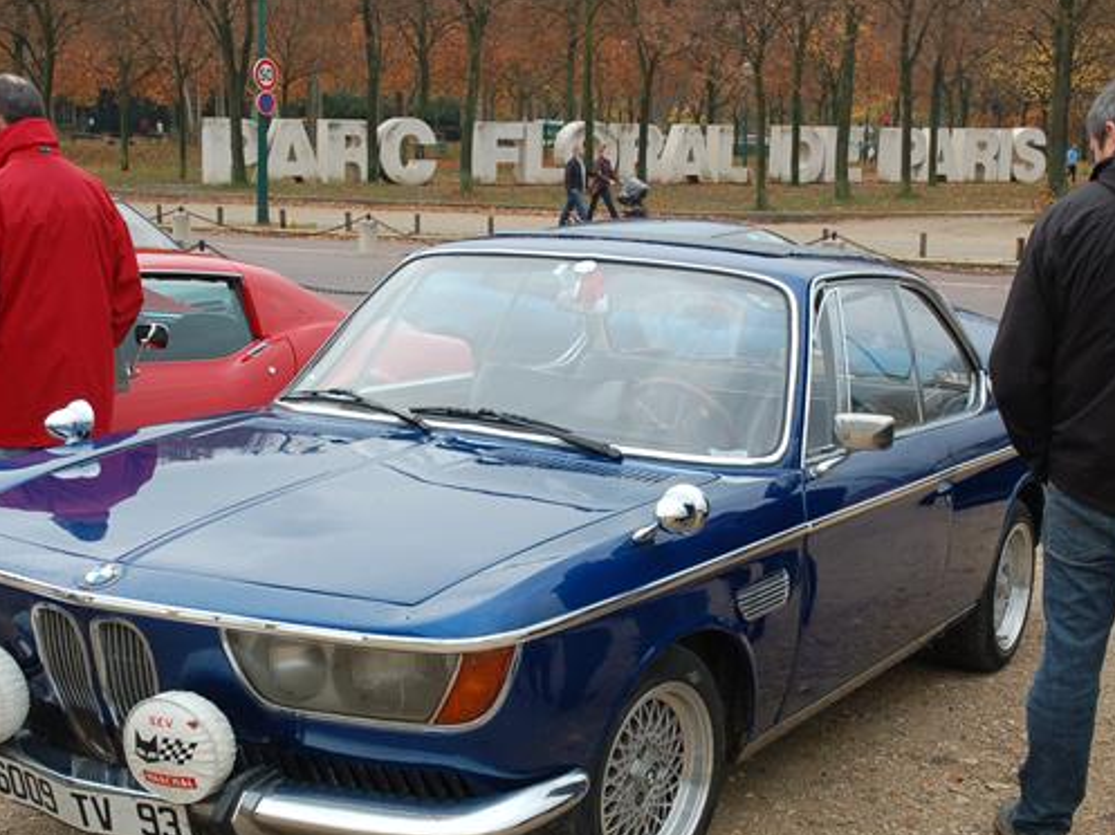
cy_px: 527
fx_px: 1954
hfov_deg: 31.9
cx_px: 551
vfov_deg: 24.0
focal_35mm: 61
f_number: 6.3
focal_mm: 29
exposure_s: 1/160
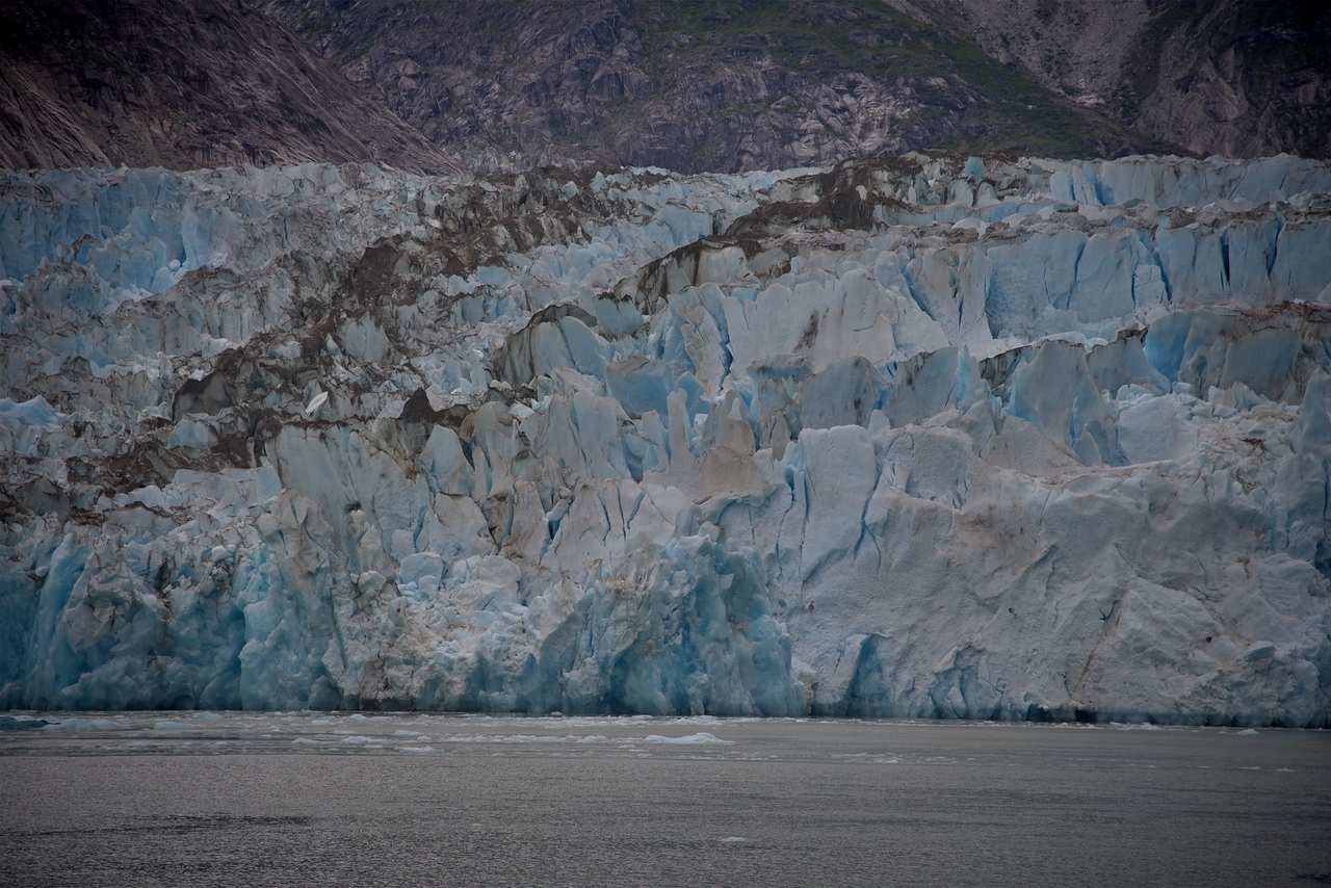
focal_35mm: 120
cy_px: 444
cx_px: 666
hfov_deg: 17.1
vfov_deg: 11.4
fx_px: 4437
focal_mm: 120
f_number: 4
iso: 110
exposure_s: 1/250
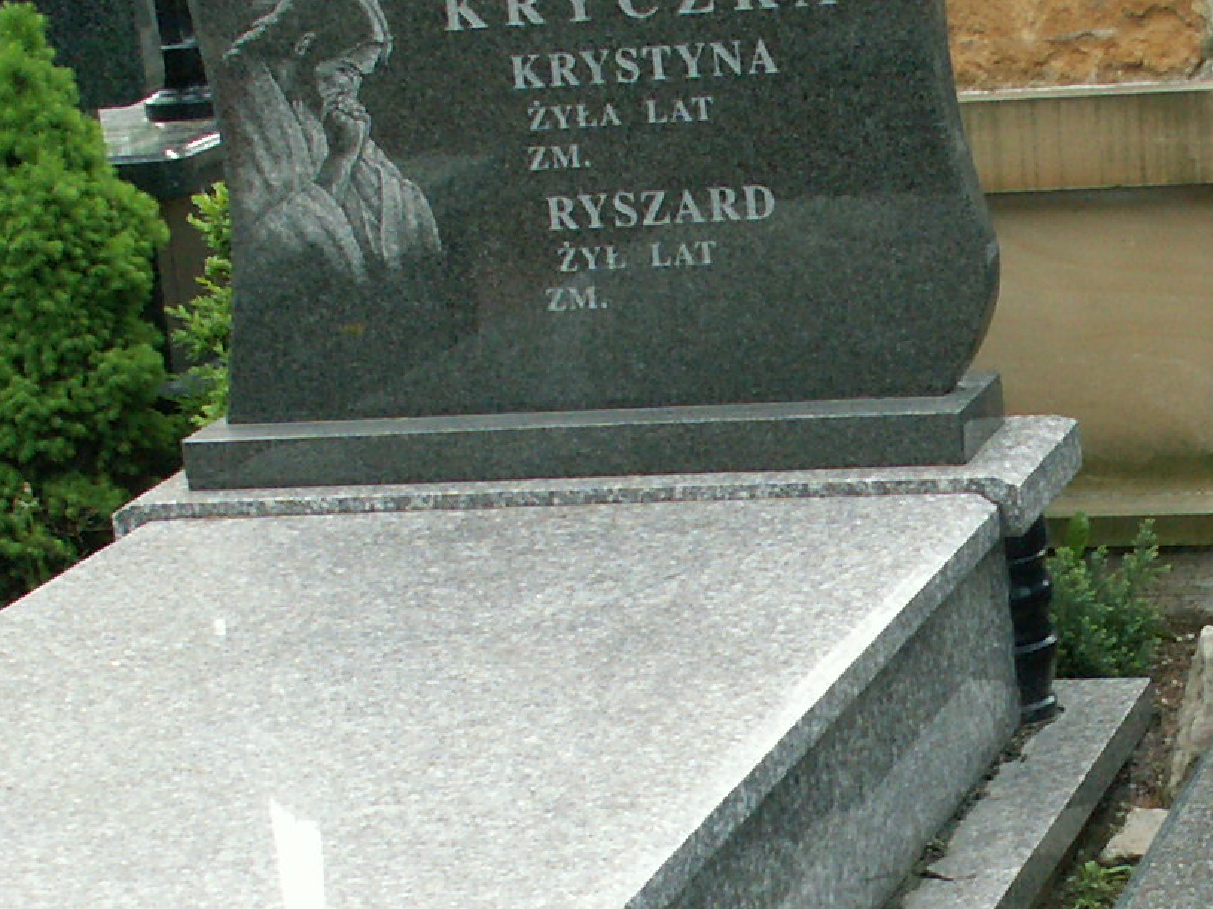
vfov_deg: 13.4
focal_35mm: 110
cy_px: 698
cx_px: 1753
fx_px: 3854
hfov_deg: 16.5
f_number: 4.5
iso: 50
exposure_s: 1/80
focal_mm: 5.86
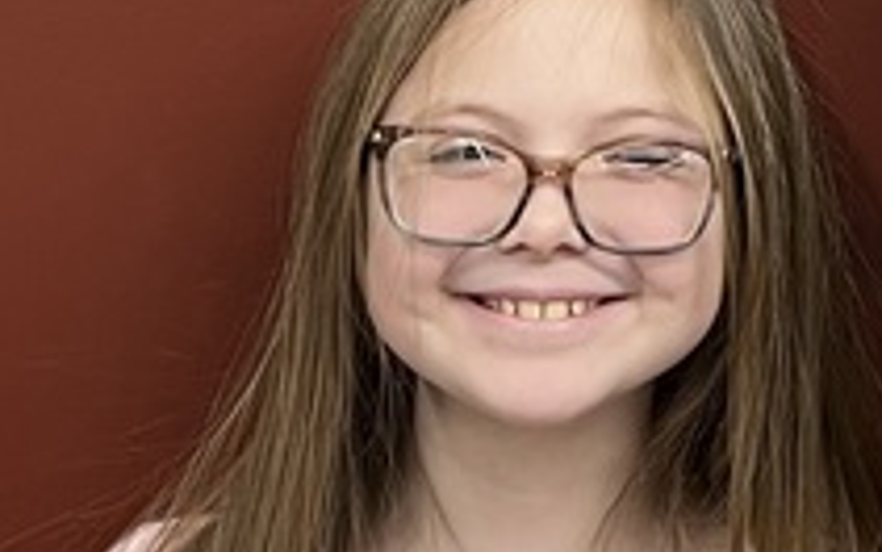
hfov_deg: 15.3
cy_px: -251
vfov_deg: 9.5
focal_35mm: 134
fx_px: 3222
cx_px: 895
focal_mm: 5.7
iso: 125
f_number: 1.5
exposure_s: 1/60
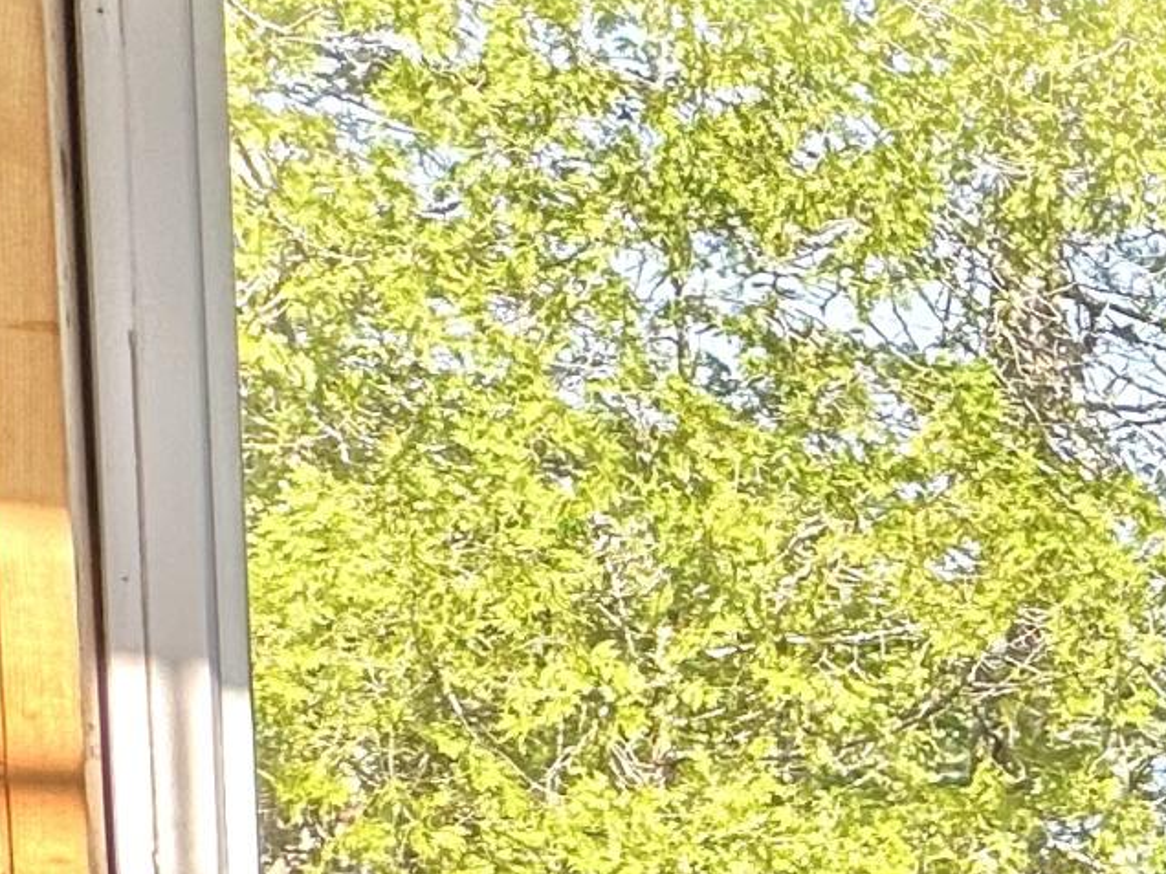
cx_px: 2059
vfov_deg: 20.9
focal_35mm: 66
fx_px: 2223
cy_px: 1019
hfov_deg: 20.9
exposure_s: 1/367
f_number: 2.2
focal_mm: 2.22
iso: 40
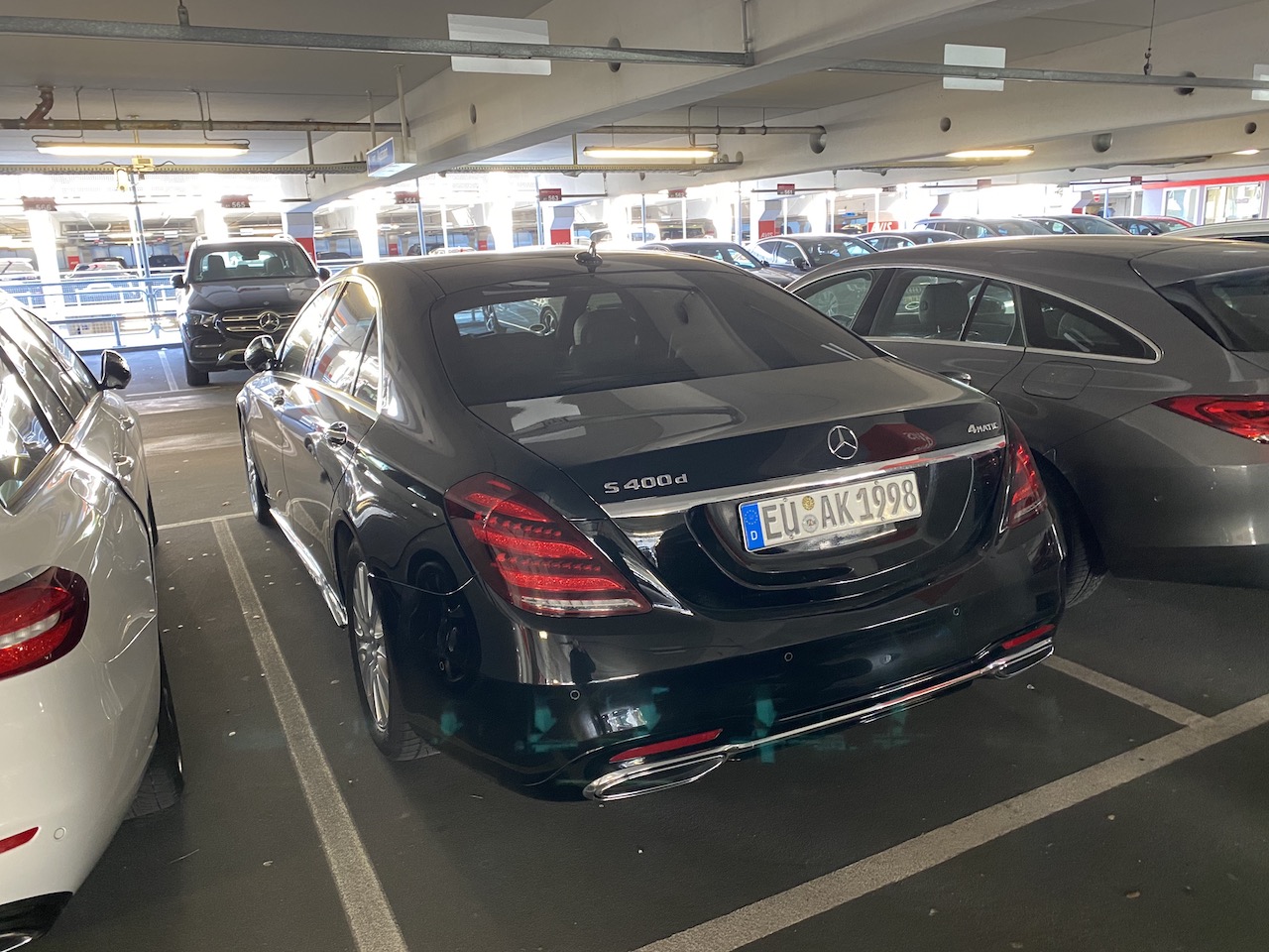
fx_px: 953
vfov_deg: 53.1
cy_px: 476
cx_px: 634
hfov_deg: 67.3
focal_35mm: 26
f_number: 1.8
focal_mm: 4.25
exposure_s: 1/50
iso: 250
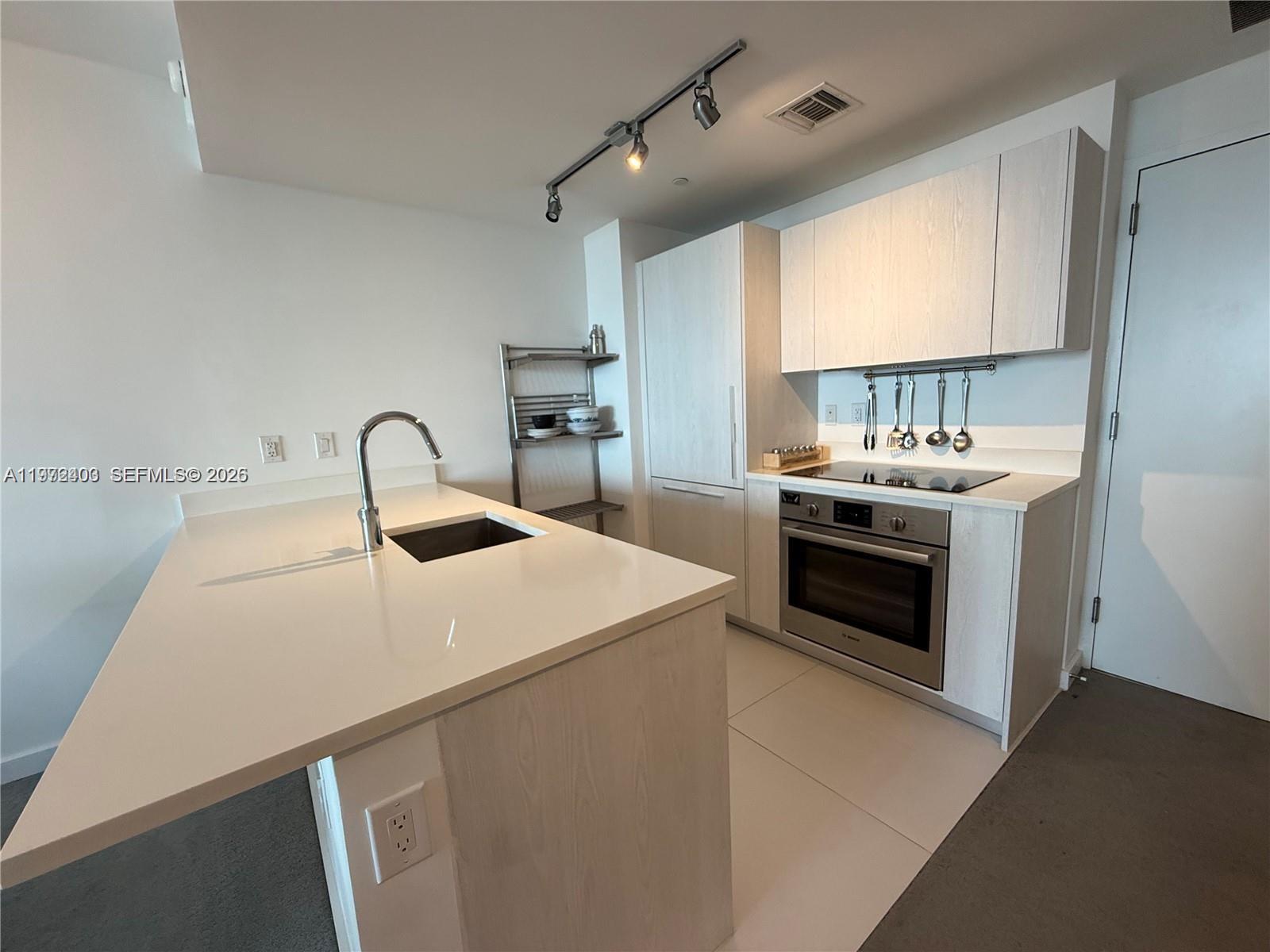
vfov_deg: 85.7
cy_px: 476
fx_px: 514
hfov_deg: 102.1
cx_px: 635
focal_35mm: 14
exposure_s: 1/120
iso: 200
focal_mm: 2.22
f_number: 2.2
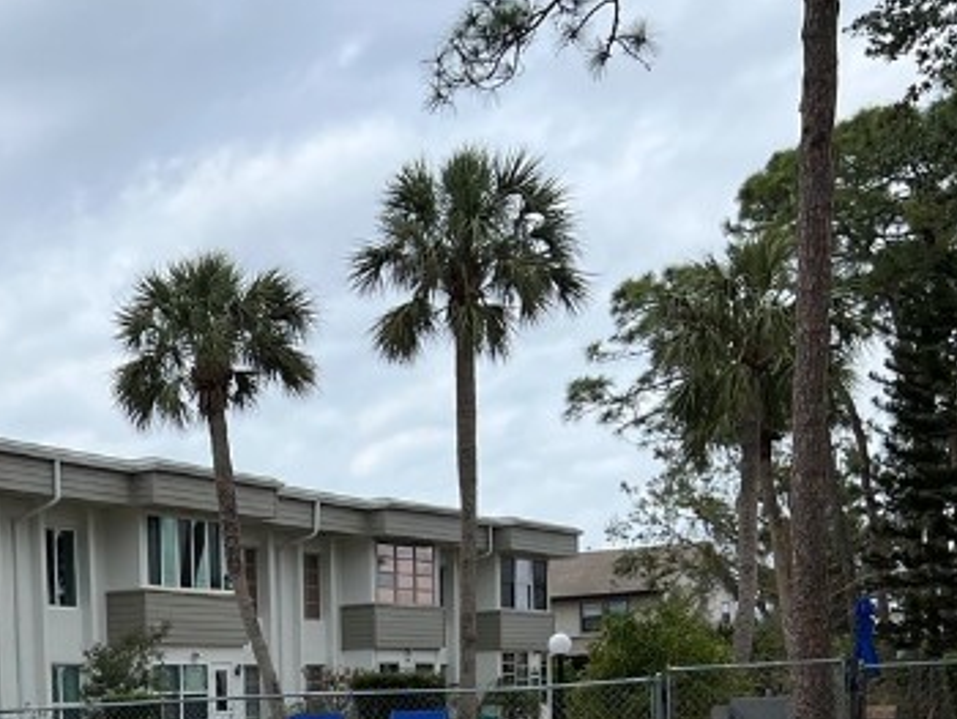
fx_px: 2103
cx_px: 22
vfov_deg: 18.1
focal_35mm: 76
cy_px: 946
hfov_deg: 24.6
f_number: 1.5
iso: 50
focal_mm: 5.7
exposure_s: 1/1159
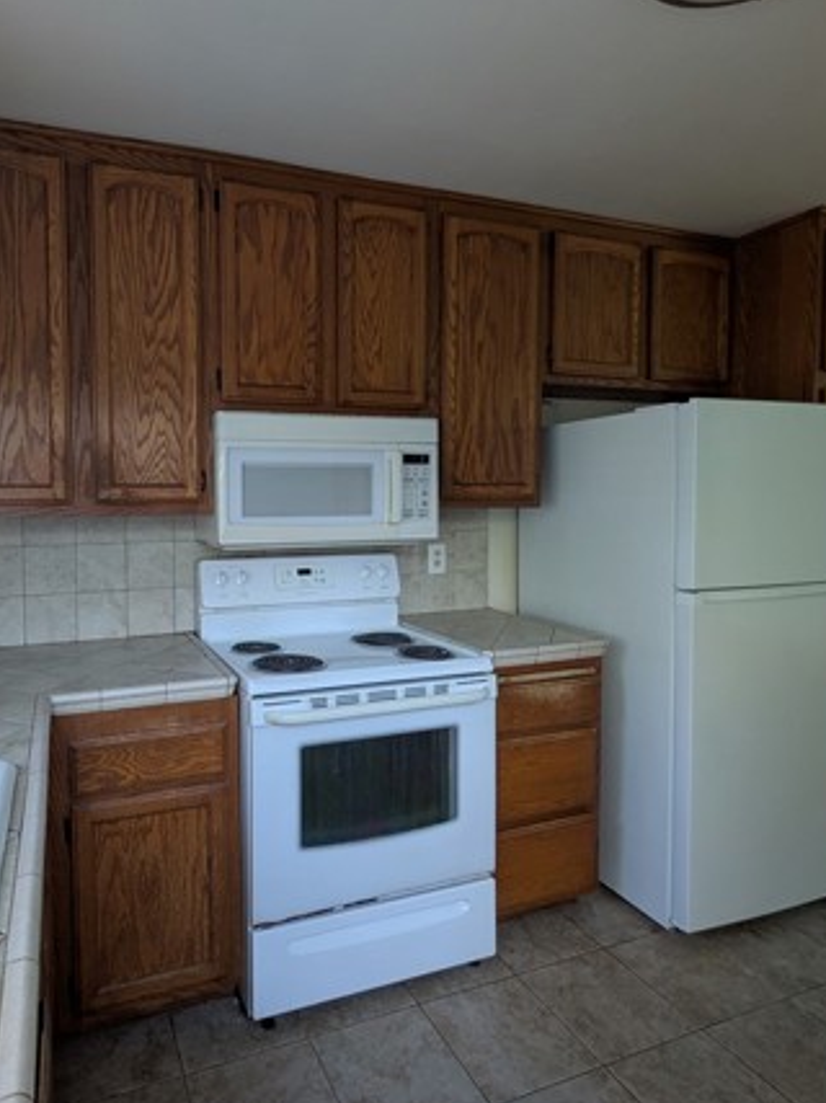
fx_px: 668
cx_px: 287
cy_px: 522
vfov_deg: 78.9
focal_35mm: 21
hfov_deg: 62.1
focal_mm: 1.83
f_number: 2.2
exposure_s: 1/60
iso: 105
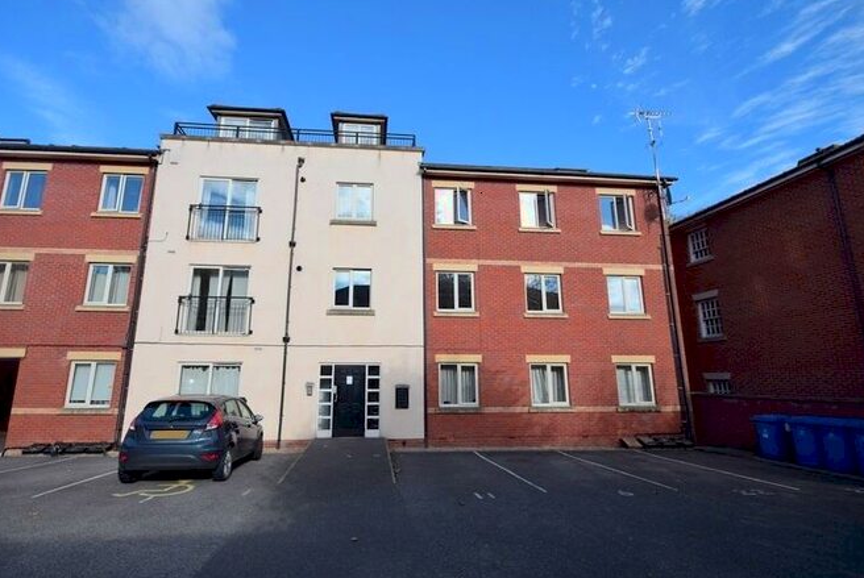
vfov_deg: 73.9
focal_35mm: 16
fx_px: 384
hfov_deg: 96.6
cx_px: 410
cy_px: 287
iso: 200
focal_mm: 10
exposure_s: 1/320
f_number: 9
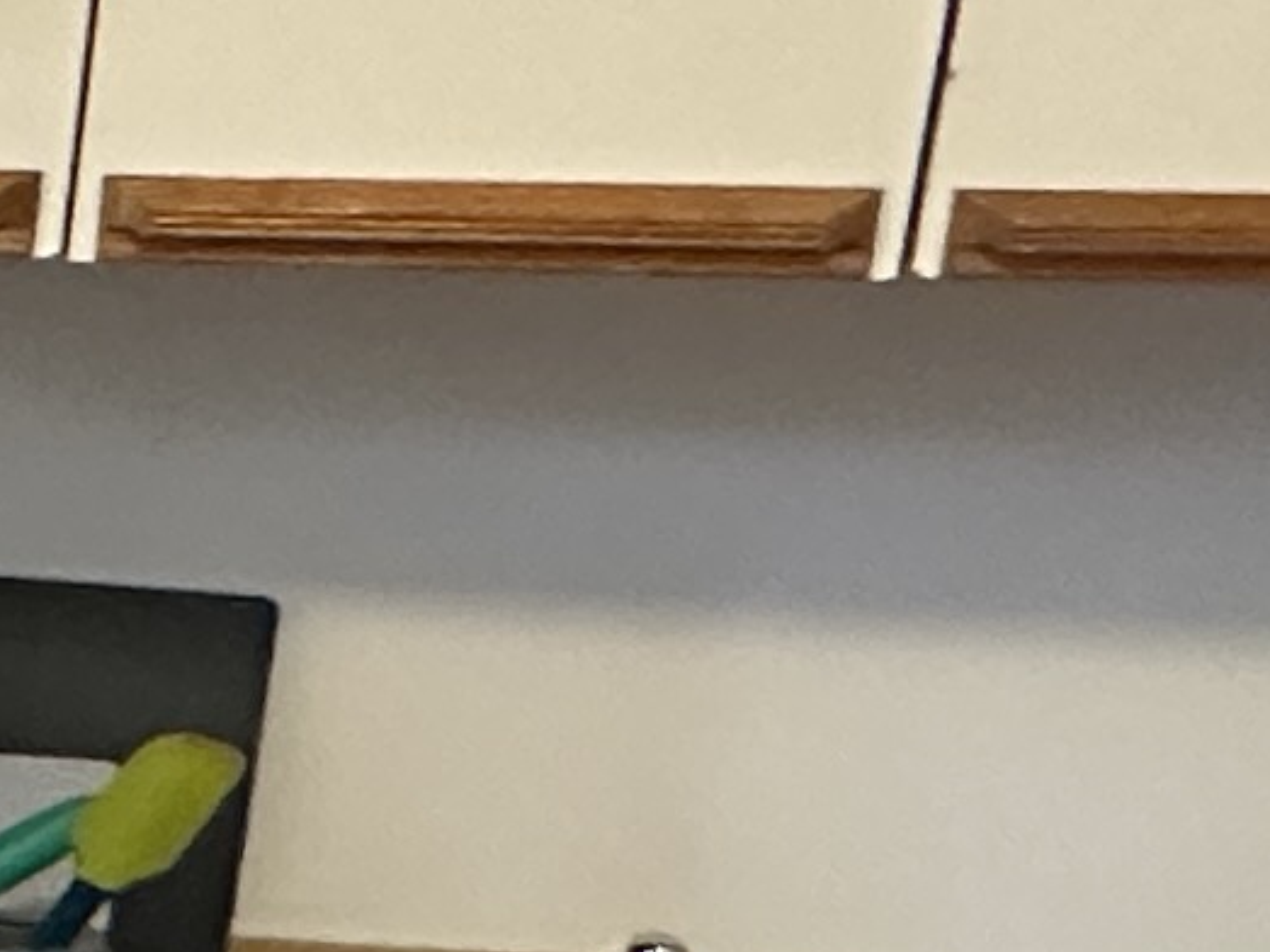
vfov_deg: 13.0
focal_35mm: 108
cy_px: 1389
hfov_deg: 14.7
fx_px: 3961
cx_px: -1345
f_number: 2.2
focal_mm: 2.22
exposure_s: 1/60
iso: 800
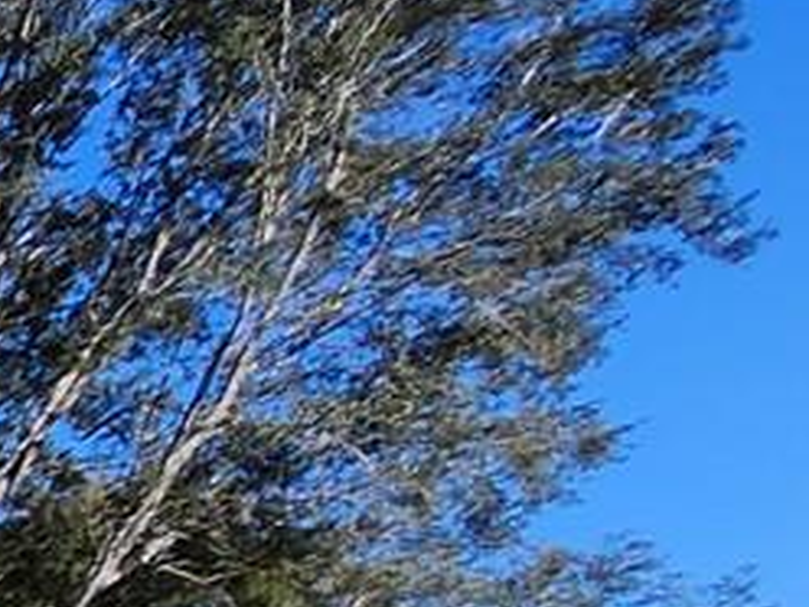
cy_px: 1129
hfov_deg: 12.5
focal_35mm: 84
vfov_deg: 15.0
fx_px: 1963
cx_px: -1458
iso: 32
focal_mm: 1.7
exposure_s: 1/848
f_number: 2.2
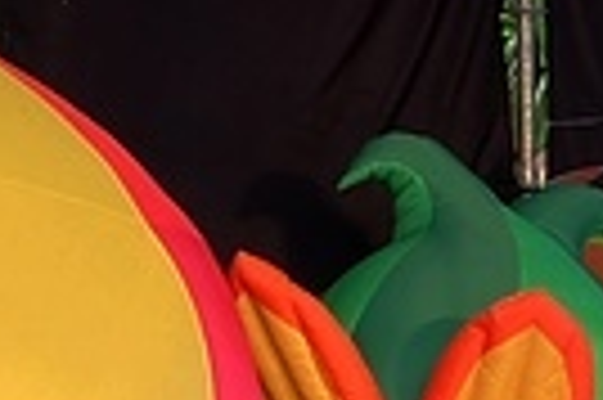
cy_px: 838
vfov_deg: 2.4
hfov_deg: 3.5
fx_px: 9619
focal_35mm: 575
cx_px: 1890
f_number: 5.6
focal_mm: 50
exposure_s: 1/40
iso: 400
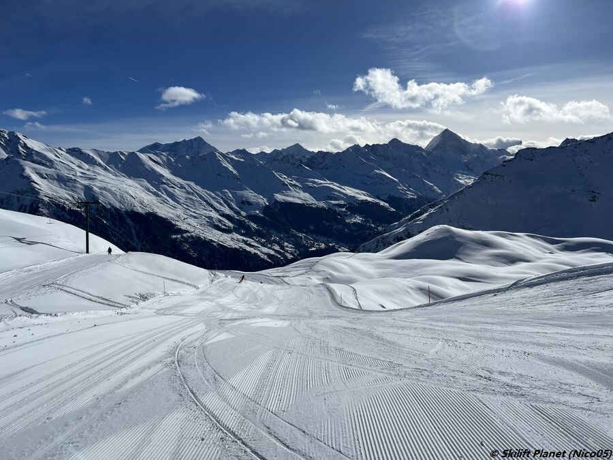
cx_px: 306
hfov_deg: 67.3
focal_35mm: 26
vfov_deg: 53.1
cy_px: 230
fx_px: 460
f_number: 1.5
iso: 32
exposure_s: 1/16393
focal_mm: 5.7
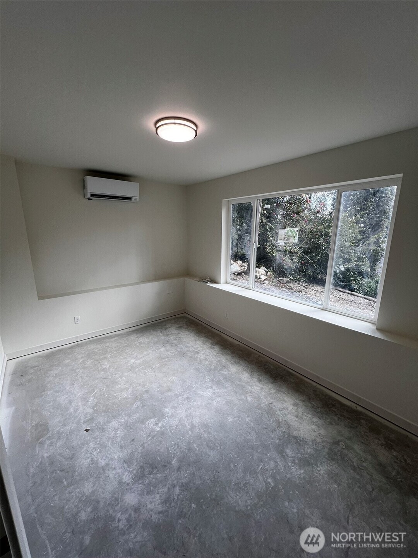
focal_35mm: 13
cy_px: 279
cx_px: 209
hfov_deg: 89.9
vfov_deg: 106.2
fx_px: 209
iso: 32
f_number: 1.8
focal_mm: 1.57
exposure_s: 1/120
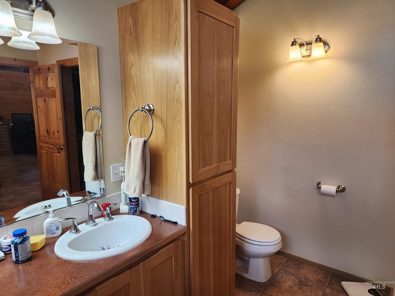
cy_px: 148
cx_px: 198
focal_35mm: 23
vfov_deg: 58.9
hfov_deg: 73.9
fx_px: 262
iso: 100
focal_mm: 6.4
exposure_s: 1/180
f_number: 1.8
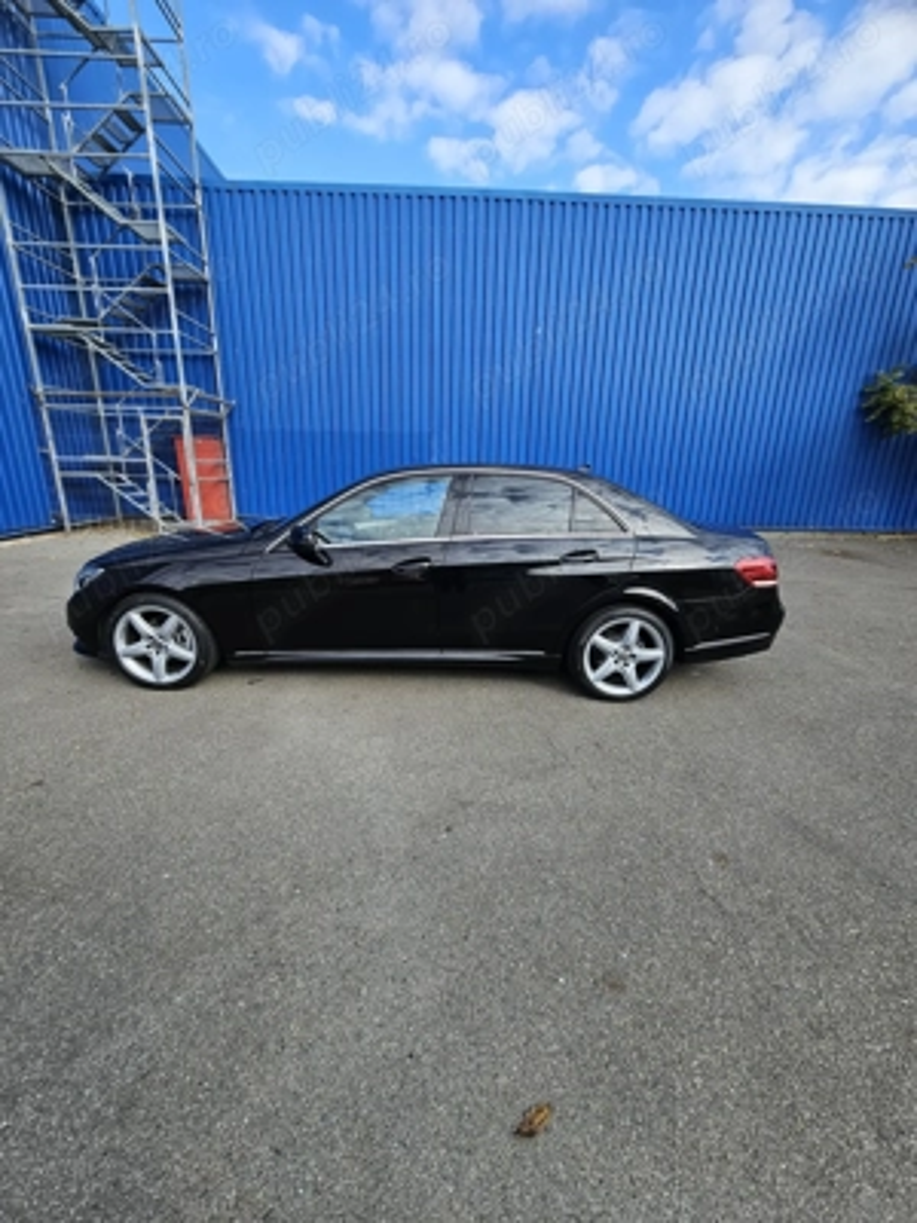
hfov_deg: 89.9
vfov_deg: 106.2
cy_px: 612
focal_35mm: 13
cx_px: 458
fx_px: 459
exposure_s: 1/917
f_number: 2.2
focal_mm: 2.2
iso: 50
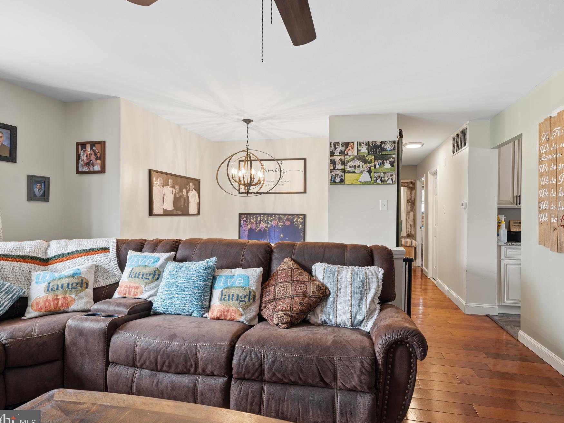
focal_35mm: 19
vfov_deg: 69.9
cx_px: 299
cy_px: 213
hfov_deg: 85.9
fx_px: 302
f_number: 8
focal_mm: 16.5
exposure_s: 1.6
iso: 100
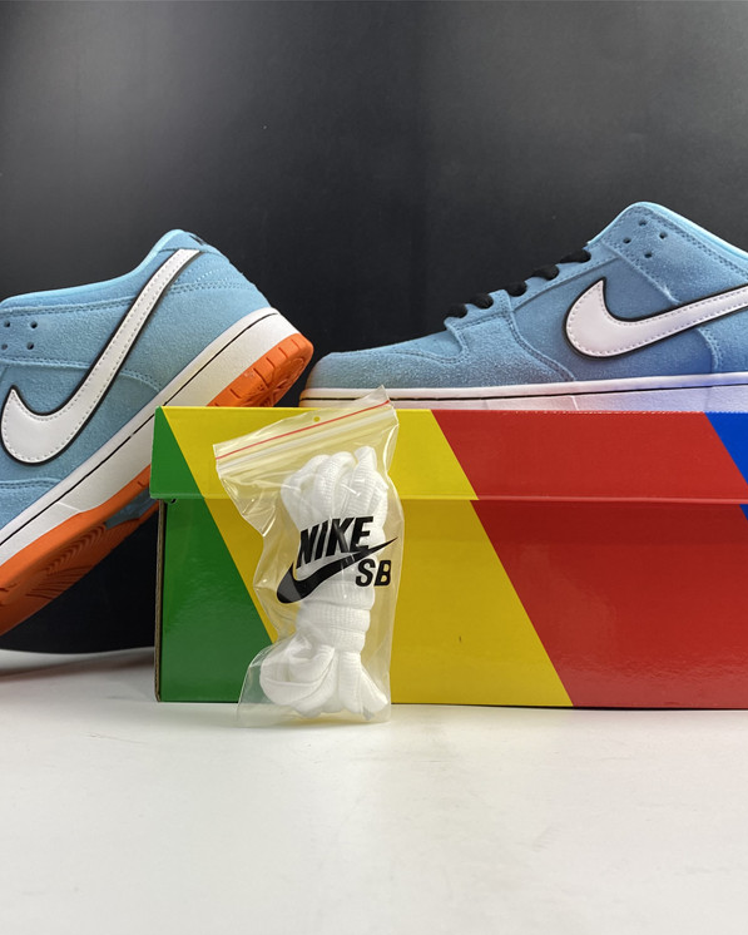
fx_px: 941
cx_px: 386
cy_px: 469
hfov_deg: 43.4
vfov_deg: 52.8
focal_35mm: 34
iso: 40
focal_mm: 4.25
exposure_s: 1/100
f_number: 1.8
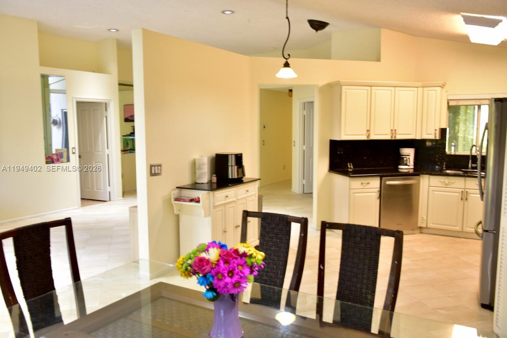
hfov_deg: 60.3
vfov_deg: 42.4
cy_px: 169
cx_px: 254
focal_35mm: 31
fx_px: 437
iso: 1000
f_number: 4.5
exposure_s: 1/15
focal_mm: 31
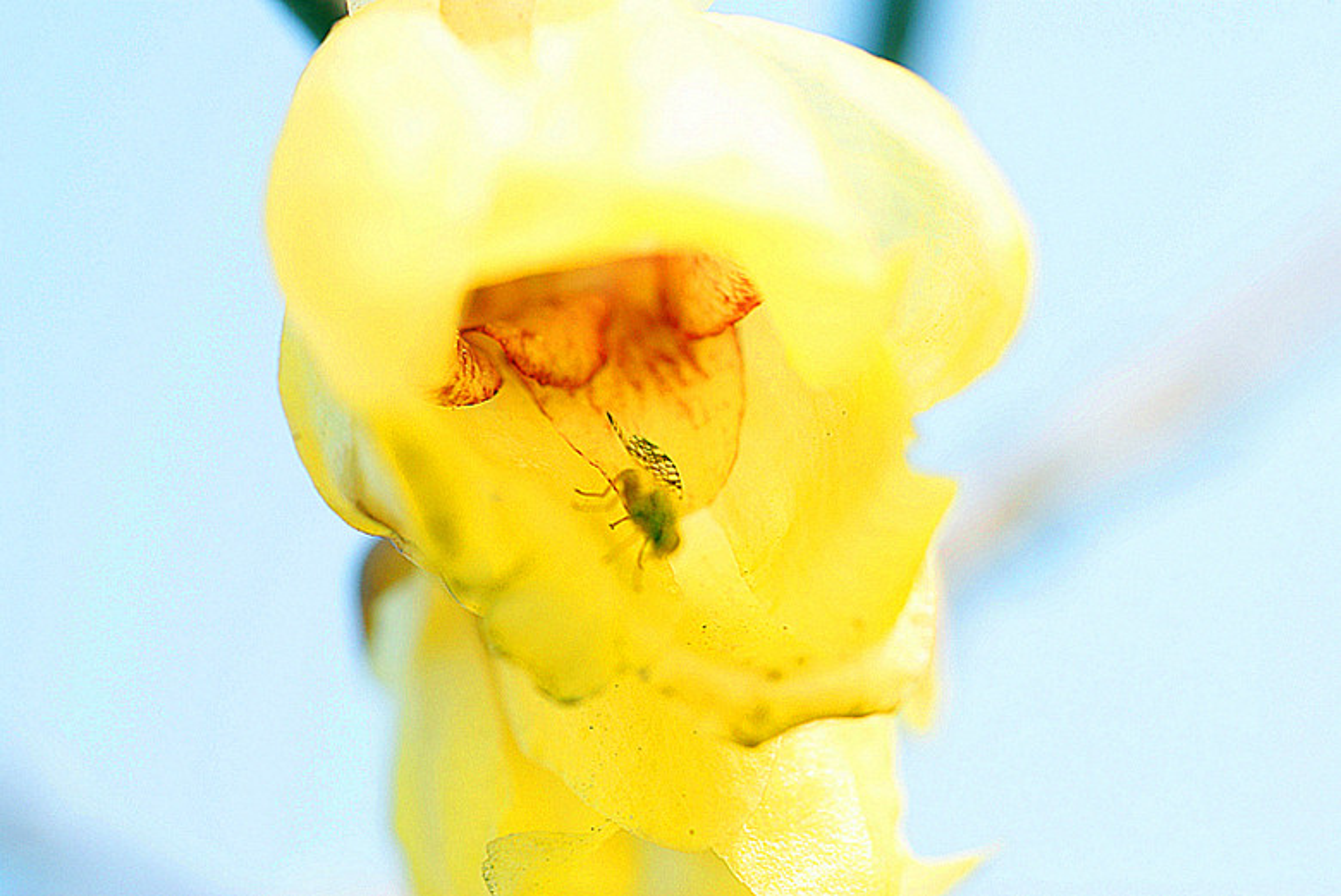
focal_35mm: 75
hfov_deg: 27.0
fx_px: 2795
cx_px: 670
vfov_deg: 18.2
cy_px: 448
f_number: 4.5
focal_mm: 50
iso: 100
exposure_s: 1/100
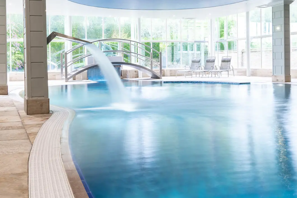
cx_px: 135
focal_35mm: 45
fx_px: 371
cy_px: 65
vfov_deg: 29.7
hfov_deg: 43.6
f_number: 18
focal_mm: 29
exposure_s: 10
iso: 100
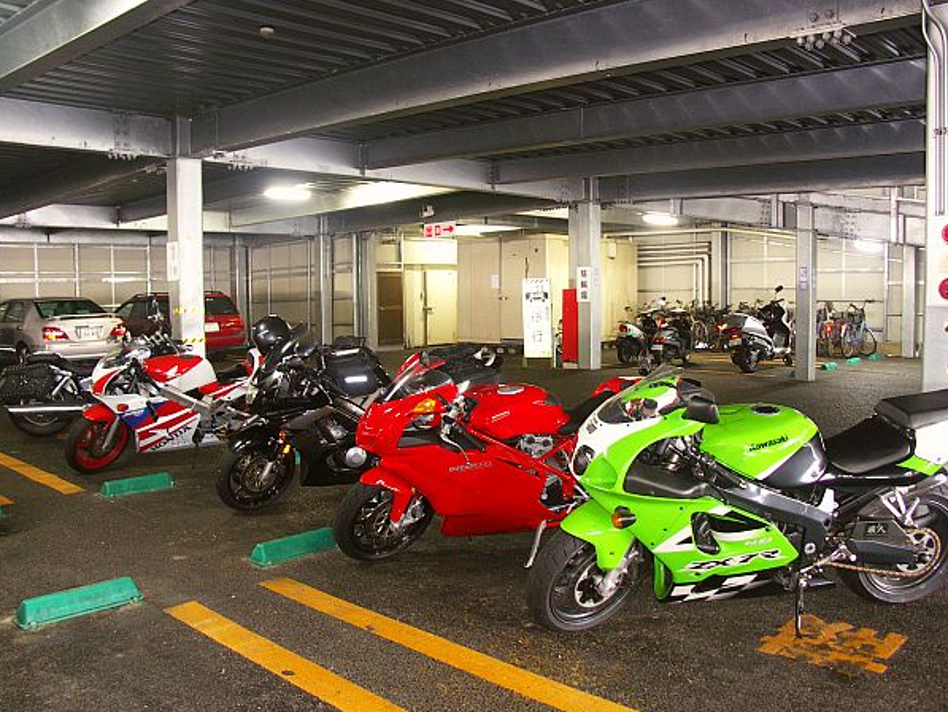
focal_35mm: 30
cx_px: 489
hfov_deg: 59.9
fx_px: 822
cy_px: 351
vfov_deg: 46.8
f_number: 2.8
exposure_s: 1/3
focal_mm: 7.2
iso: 200
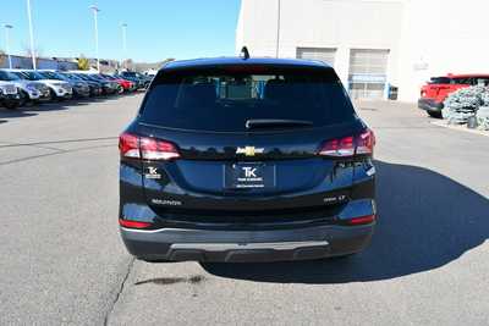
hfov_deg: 61.9
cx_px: 244
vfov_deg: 43.6
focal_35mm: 30
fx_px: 408
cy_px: 163
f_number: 8
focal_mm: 20
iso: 160
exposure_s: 1/250
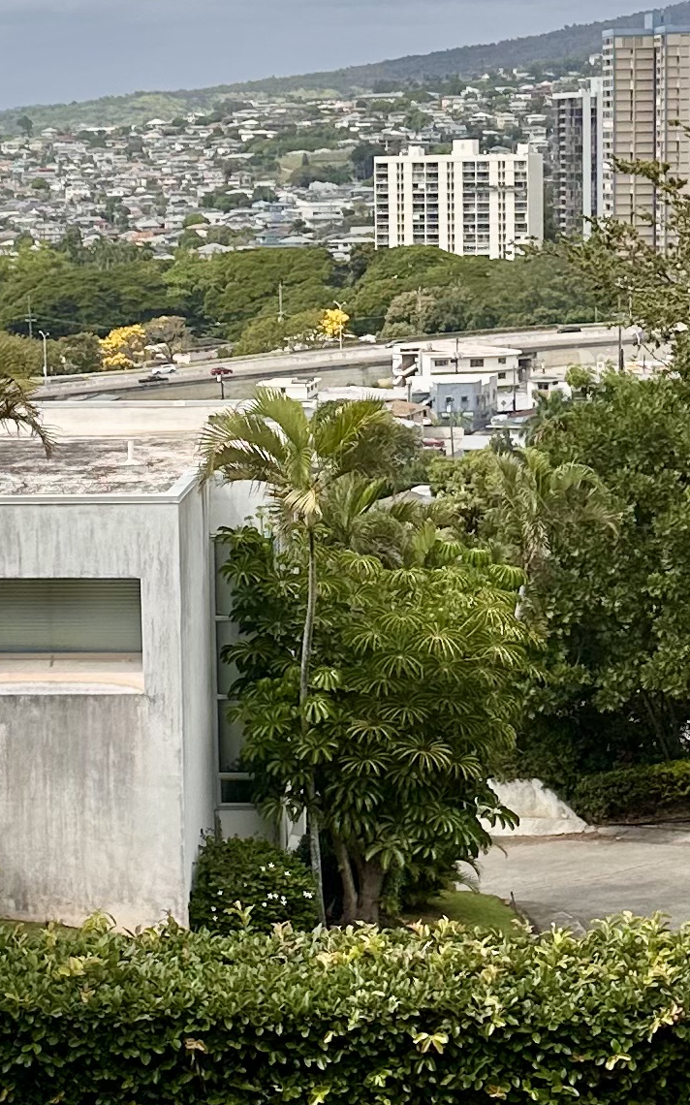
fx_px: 2709
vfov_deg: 23.0
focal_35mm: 90
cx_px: 230
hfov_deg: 14.5
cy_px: 398
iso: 80
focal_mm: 6.86
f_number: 1.78
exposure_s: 1/7576
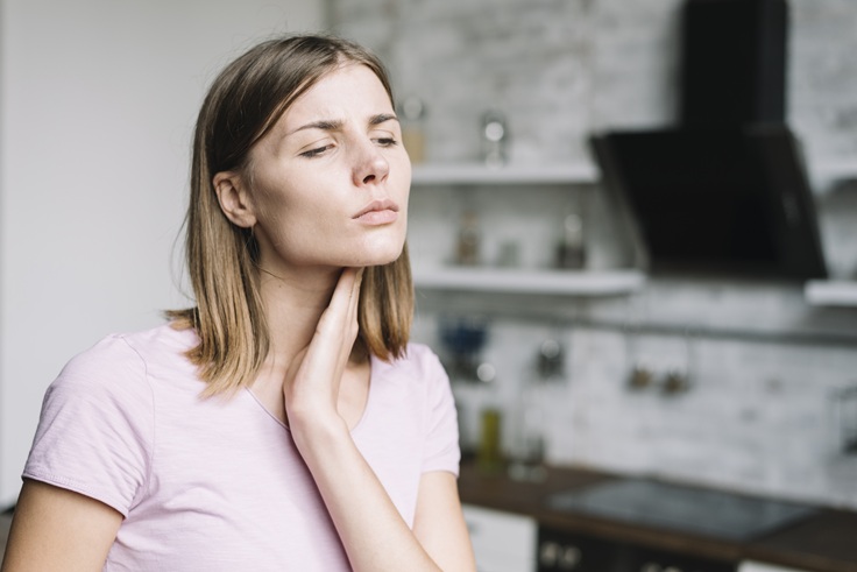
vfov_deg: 27.0
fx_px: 1190
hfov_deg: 39.6
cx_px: 428
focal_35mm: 50
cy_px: 286
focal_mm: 50
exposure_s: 1/125
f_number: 2.5
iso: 250
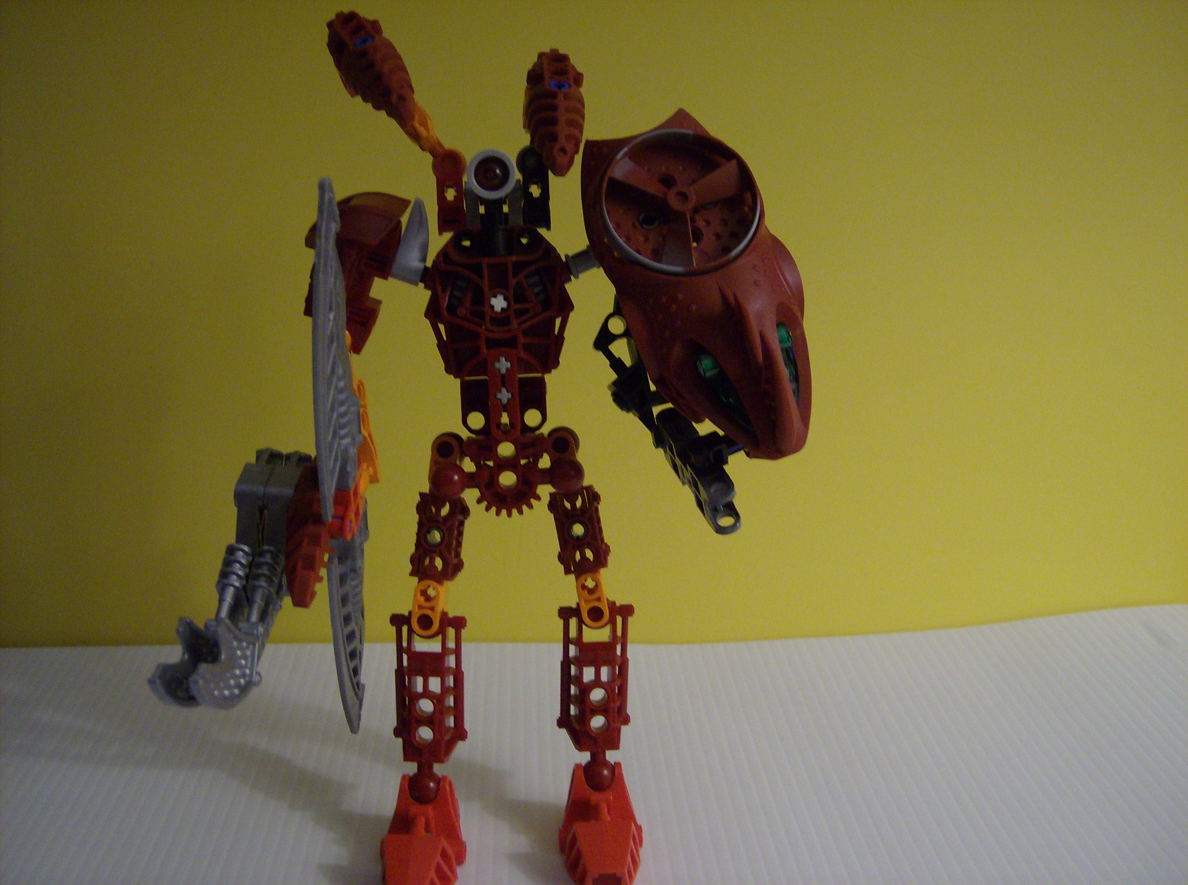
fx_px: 1233
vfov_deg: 39.5
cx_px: 594
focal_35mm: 36
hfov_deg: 51.5
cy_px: 442
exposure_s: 1/51
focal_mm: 6
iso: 200
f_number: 2.8
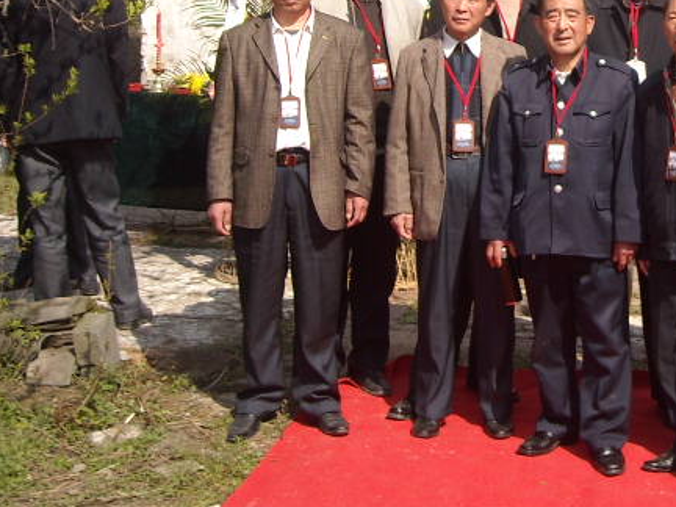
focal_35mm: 83
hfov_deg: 22.4
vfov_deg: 17.4
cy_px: 22
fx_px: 1621
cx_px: 723
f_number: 5.6
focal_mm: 5.7
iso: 64
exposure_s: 1/184
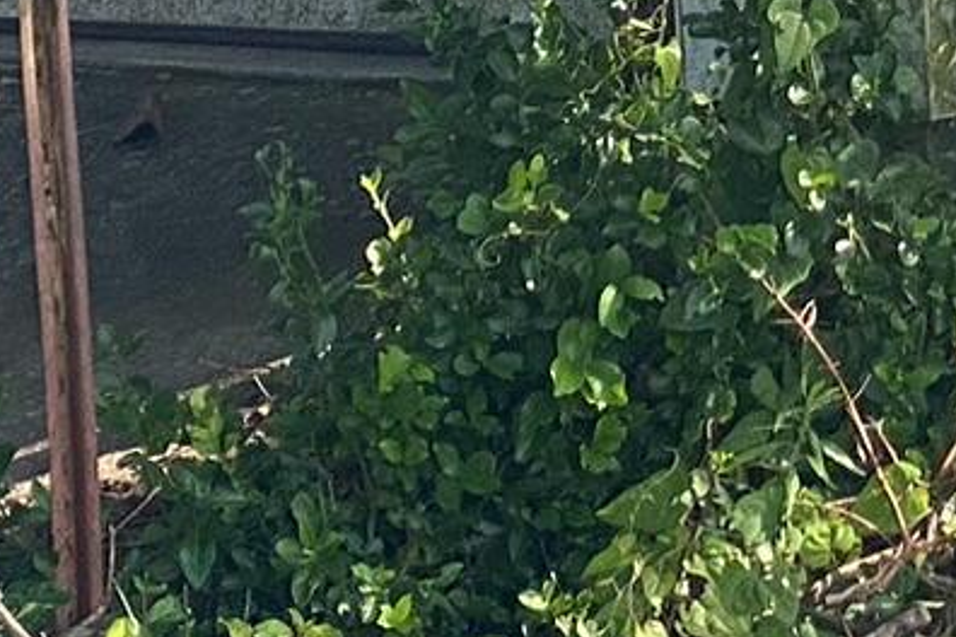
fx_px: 7435
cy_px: -1170
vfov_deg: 4.7
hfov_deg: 7.2
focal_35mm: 280
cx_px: 1468
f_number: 2
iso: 20
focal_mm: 6
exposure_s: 1/345
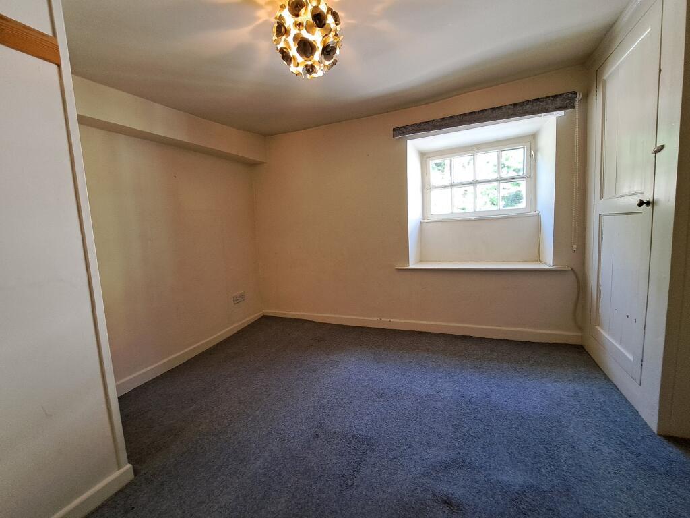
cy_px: 259
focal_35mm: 13
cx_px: 345
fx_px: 259
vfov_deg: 89.9
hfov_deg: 106.2
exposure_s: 1/50
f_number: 2.2
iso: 80
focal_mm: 1.74
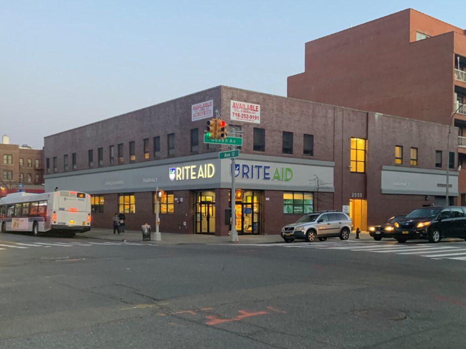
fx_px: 390
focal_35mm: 29
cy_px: 174
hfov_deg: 61.7
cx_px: 233
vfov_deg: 48.2
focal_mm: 3
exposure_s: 1/60
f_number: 1.8
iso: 200
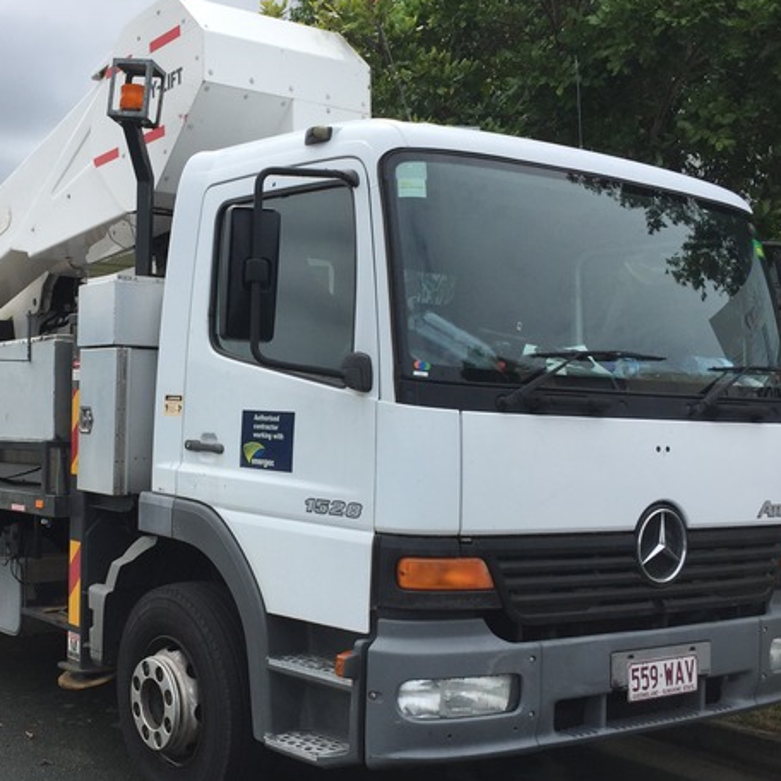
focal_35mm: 45
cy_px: 437
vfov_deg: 37.5
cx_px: 248
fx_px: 1149
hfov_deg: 37.1
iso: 32
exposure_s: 1/1883
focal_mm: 4.15
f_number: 2.2
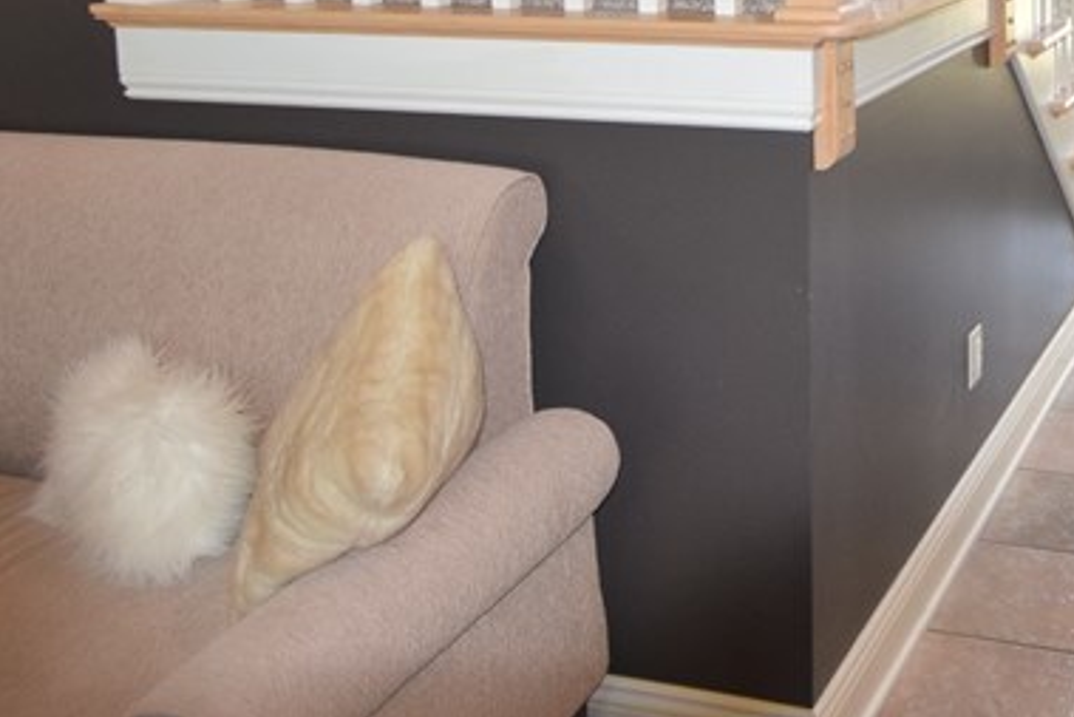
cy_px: -68
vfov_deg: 28.4
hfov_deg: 40.6
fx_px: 1283
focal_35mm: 43
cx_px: 1037
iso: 800
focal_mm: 10
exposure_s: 1/80
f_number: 4.5
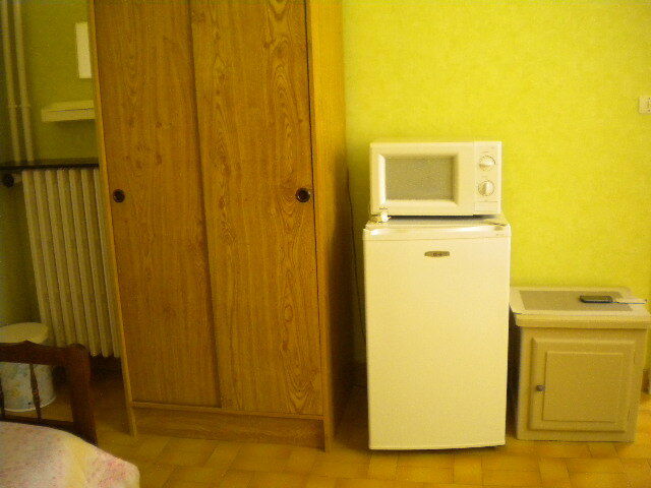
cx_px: 326
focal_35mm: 35
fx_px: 658
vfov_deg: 40.7
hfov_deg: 52.6
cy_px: 244
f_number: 3.1
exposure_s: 1/50.6
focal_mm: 6.3
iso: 400
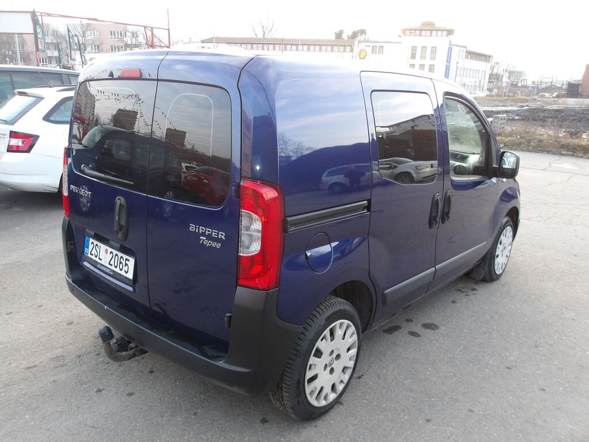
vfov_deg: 51.4
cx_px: 294
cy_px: 221
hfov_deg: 65.3
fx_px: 459
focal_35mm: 27
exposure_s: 1/38
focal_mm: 4.9
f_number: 3
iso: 100
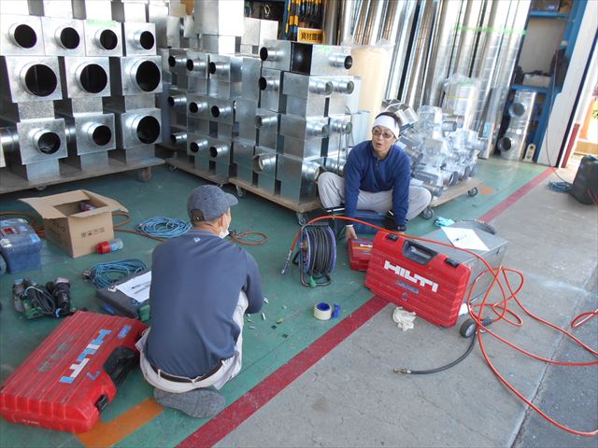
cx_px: 299
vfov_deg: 53.1
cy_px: 224
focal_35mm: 26
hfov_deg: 67.3
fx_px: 449
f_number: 3.2
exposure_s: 1/40
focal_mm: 4.6
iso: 80
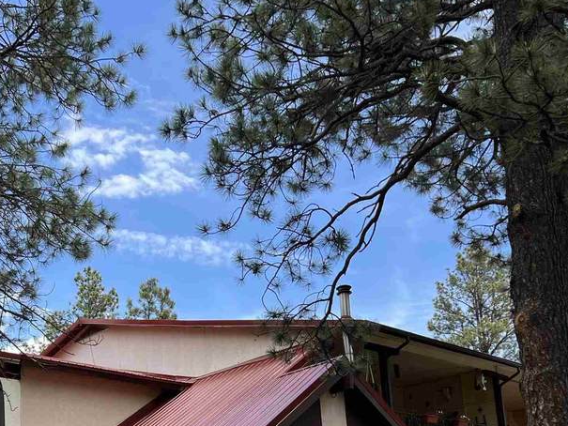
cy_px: 443
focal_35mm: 55
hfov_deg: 34.8
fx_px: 903
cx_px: 237
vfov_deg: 25.1
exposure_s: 1/1171
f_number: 1.5
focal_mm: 5.7
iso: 50
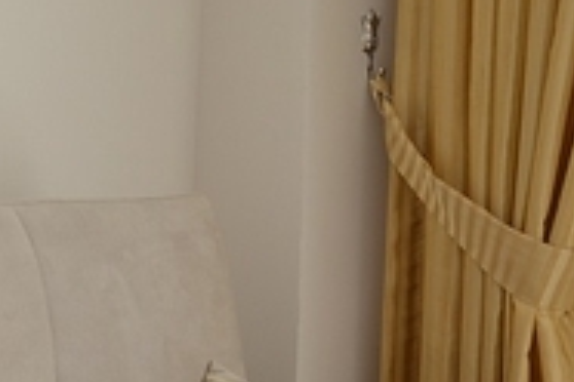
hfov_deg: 7.8
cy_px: 659
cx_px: -46
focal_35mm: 262
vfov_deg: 5.2
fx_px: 4176
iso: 100
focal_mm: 45
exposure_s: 1/10
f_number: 5.3
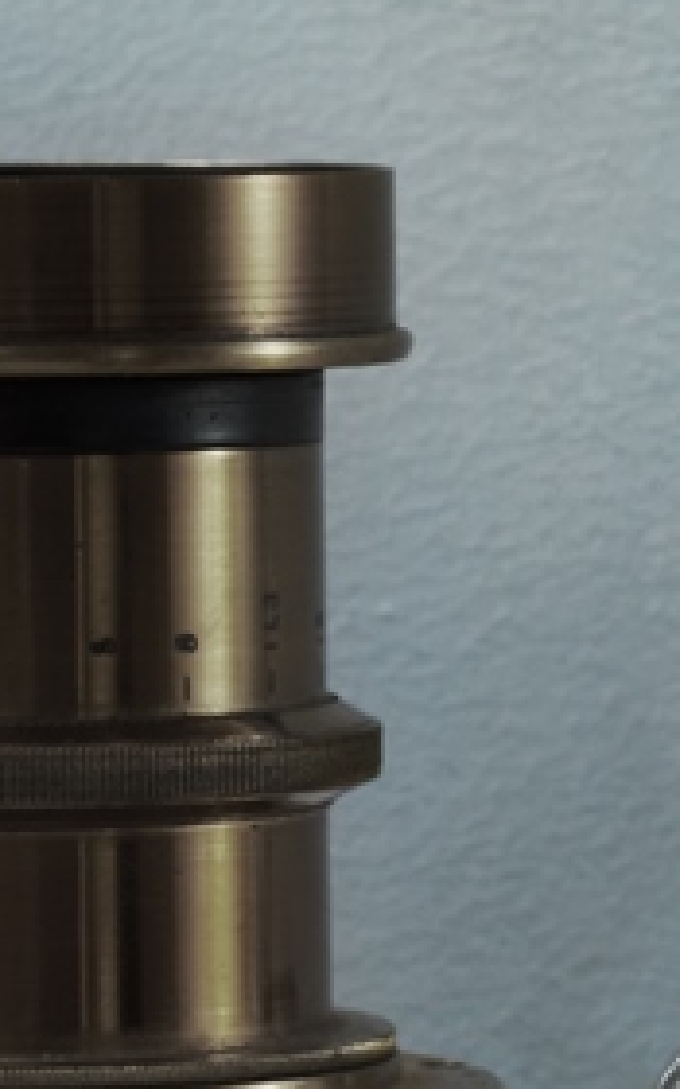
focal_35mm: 335
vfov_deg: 6.3
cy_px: 965
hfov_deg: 3.9
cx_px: 39
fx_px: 9933
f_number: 16
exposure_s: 1/125
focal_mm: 50
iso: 160
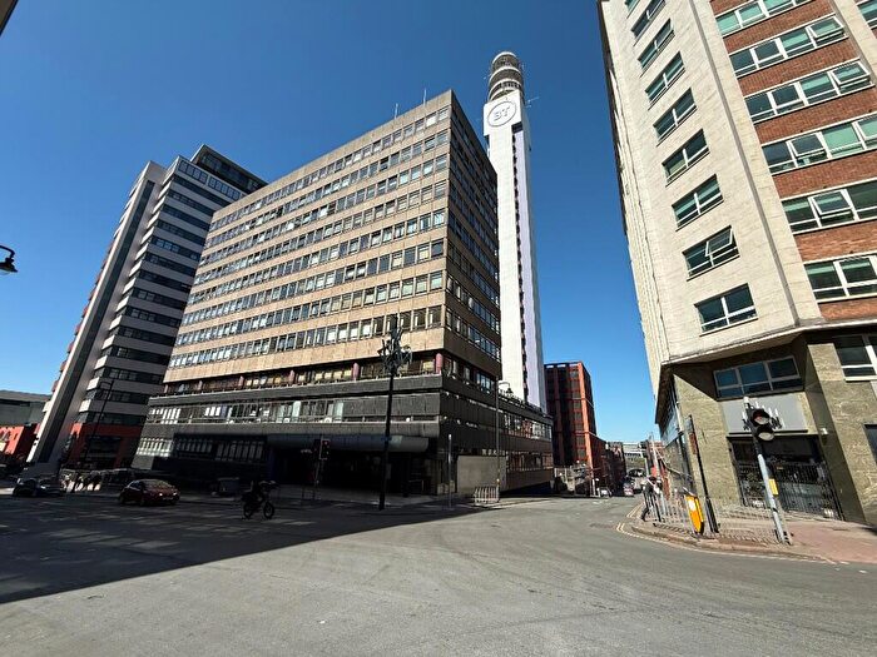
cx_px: 438
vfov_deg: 85.7
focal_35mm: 14
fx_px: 355
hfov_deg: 102.1
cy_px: 328
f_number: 2.2
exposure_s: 1/1961
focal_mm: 2.22
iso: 50
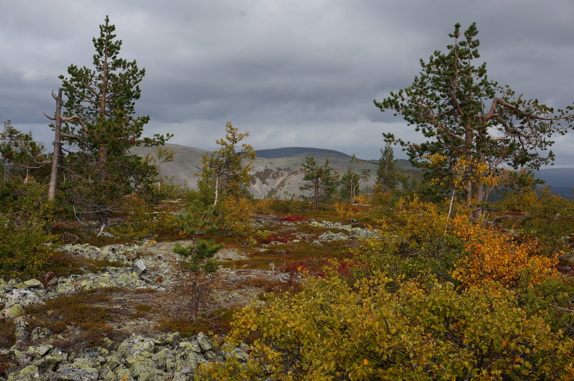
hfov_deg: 40.0
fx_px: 788
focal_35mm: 50
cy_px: 190
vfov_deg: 27.2
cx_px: 287
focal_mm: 33
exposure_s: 1/100
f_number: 13
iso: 100
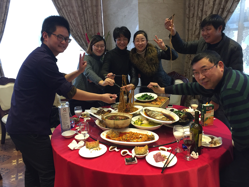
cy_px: 94
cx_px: 124
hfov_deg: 61.7
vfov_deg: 48.2
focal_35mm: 29
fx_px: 209
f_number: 2.2
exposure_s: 1/33
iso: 160
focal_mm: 4.15
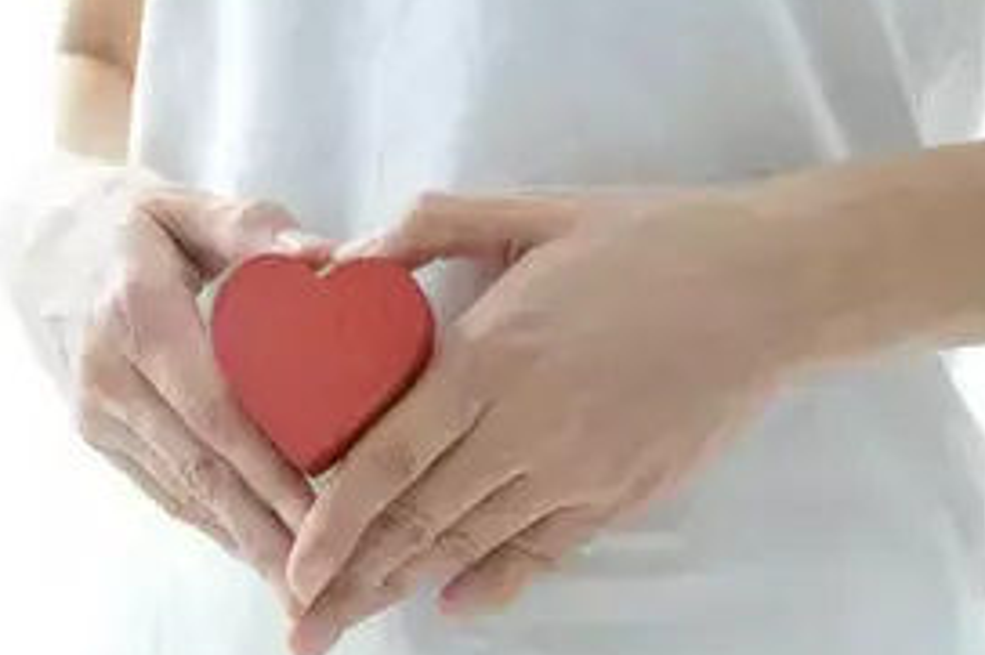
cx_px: 83
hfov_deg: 20.6
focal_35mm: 97
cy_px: 268
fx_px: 2652
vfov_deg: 14.1
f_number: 9
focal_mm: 44
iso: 640
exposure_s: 1/60
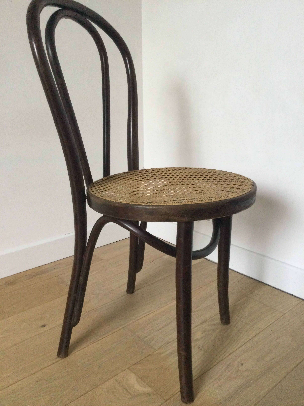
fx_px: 363
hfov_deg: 45.4
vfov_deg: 58.4
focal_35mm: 31
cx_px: 152
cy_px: 203
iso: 200
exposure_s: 1/33
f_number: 2.4
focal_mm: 3.3
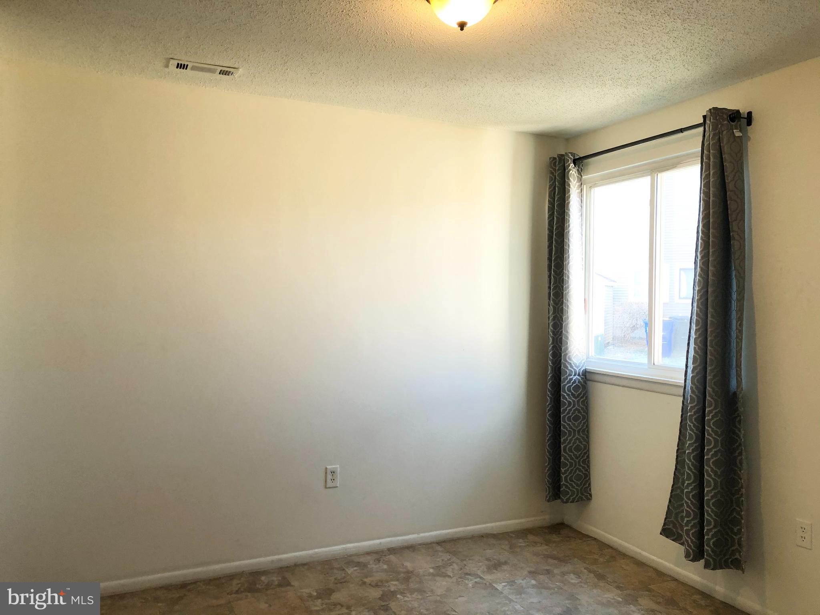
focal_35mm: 28
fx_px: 663
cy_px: 308
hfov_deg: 63.4
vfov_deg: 49.7
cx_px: 410
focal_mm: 3.99
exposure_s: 1/40
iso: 25
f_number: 1.8
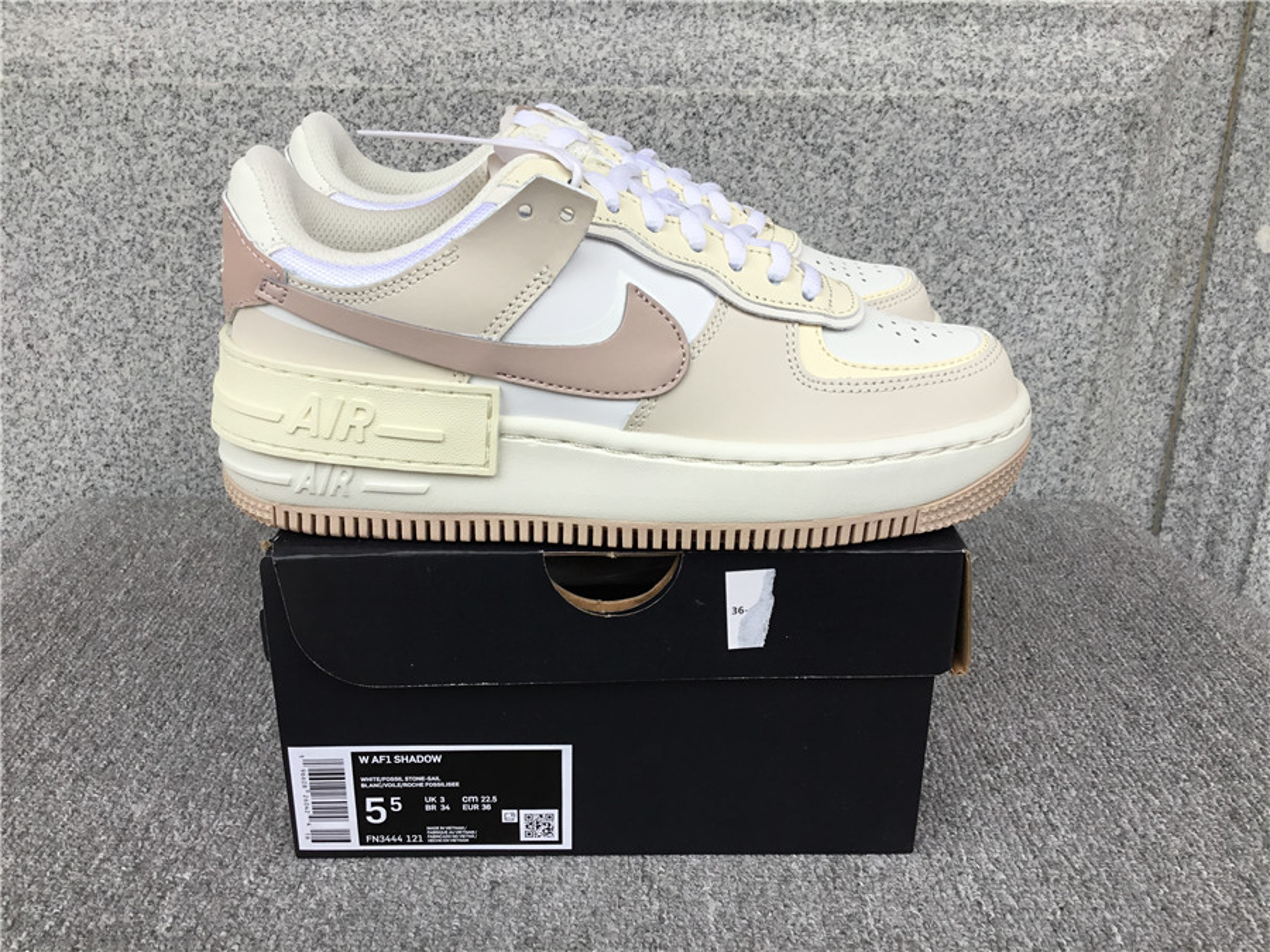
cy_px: 476
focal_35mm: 31
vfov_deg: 45.4
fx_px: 1137
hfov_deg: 58.4
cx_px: 635
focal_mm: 3.3
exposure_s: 1/132
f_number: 2.4
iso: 25
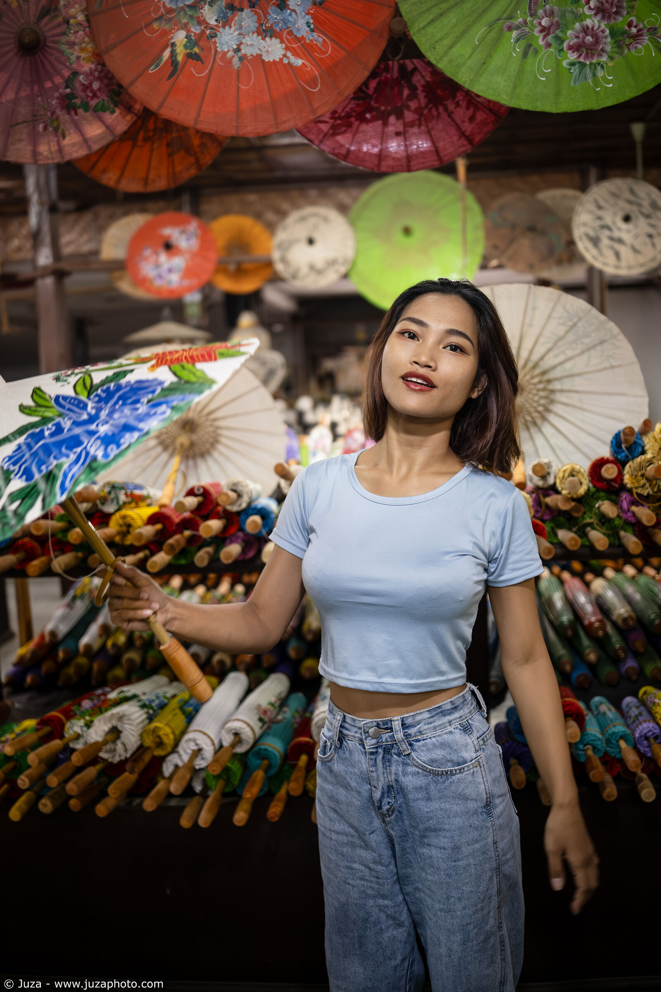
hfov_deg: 37.9
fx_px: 964
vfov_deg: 54.4
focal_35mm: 35
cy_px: 496
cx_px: 330
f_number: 1.4
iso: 1600
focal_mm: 23
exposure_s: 1/170
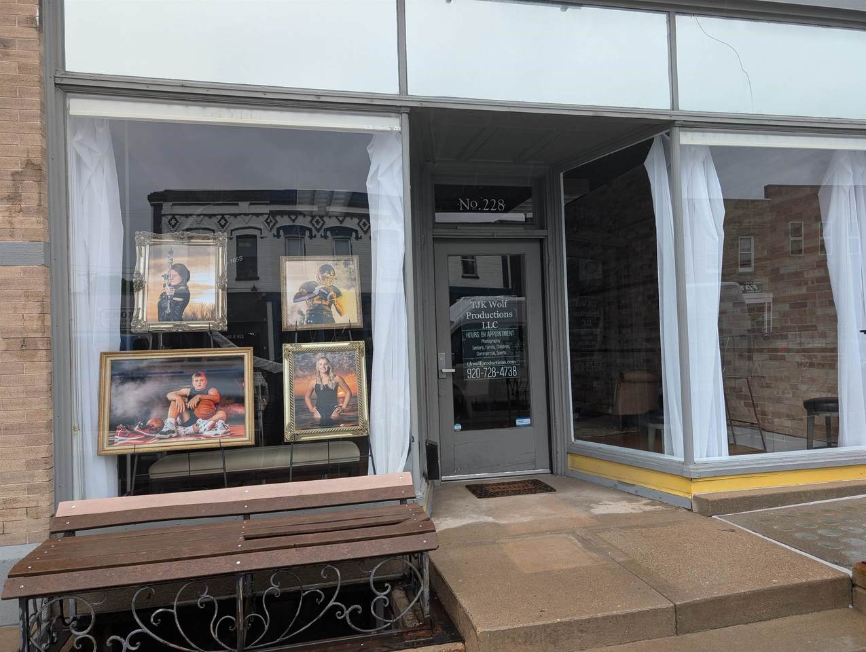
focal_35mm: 24
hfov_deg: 71.5
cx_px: 433
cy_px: 326
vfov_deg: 56.9
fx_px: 601
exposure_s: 1/161
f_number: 1.68
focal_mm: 6.9
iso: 22
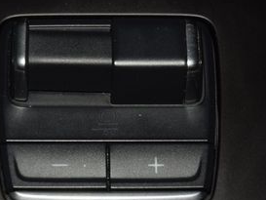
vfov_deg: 8.0
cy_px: 118
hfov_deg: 10.6
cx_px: 101
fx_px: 1431
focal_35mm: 186
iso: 100
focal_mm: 55
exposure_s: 1/60
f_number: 8
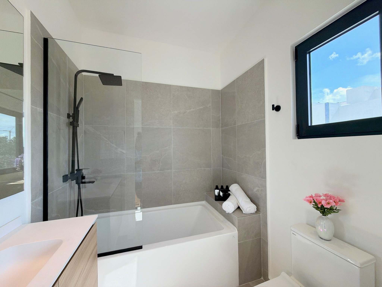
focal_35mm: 14
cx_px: 191
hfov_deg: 102.1
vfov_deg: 85.7
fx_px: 154
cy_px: 144
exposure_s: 1/170
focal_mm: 2.22
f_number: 2.2
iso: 64
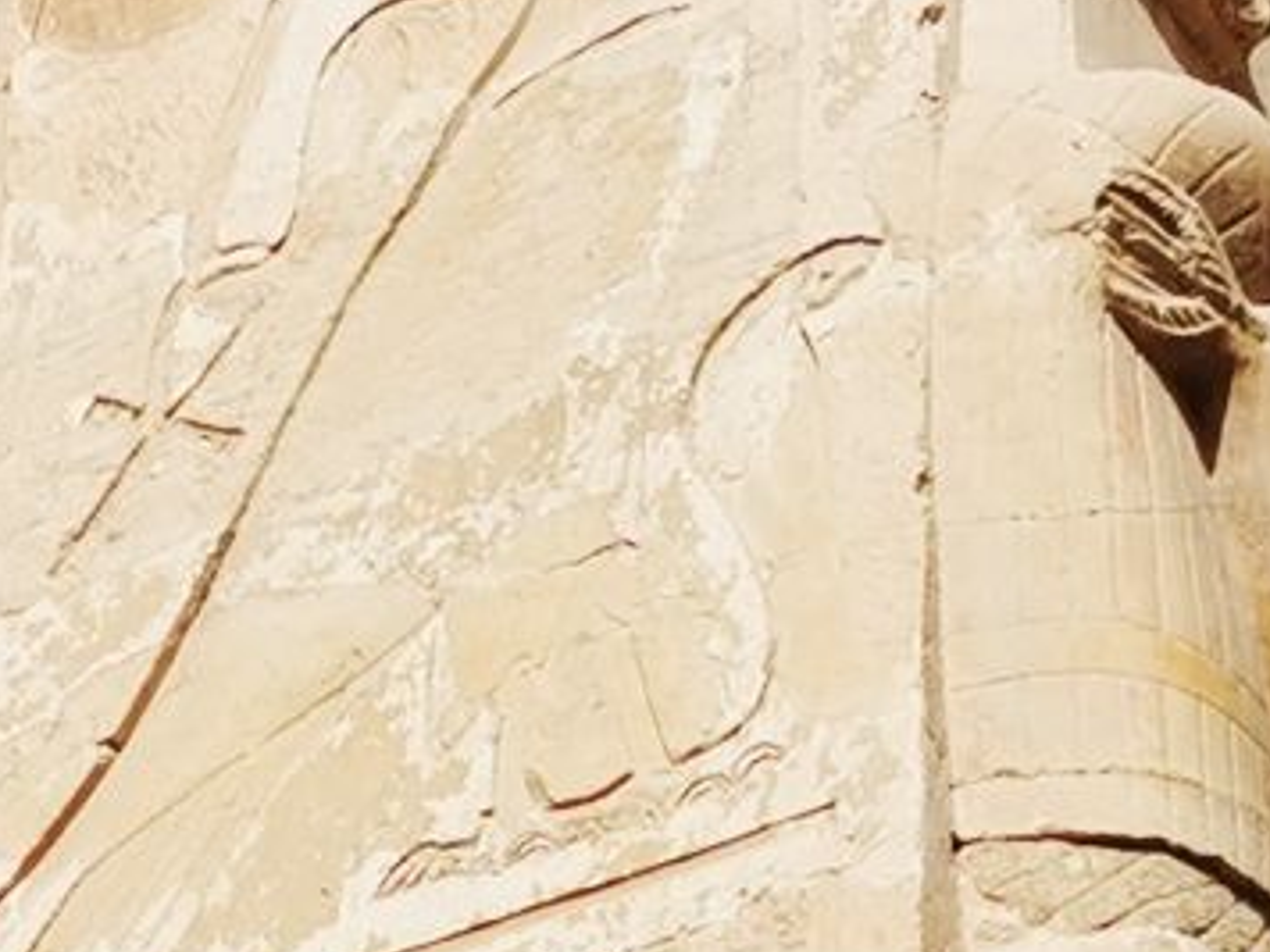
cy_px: 1622
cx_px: 7
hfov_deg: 10.3
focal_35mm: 191
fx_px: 7007
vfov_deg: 7.6
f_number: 1.6
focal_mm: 5.56
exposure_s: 1/10000
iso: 50
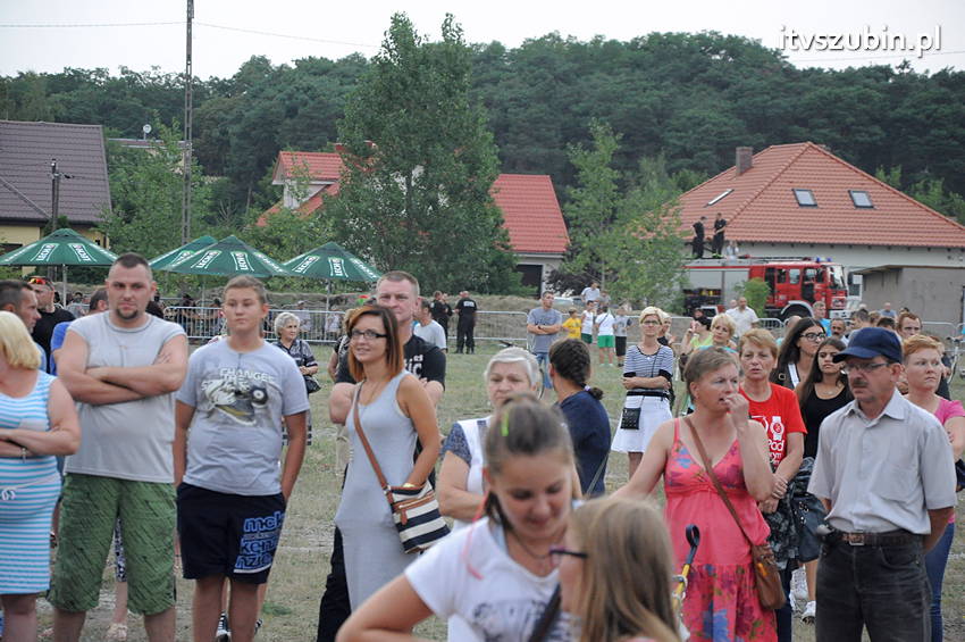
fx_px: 3414
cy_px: 321
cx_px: 482
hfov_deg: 16.1
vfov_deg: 10.7
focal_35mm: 128
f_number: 5.6
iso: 1600
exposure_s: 1/100
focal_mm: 85
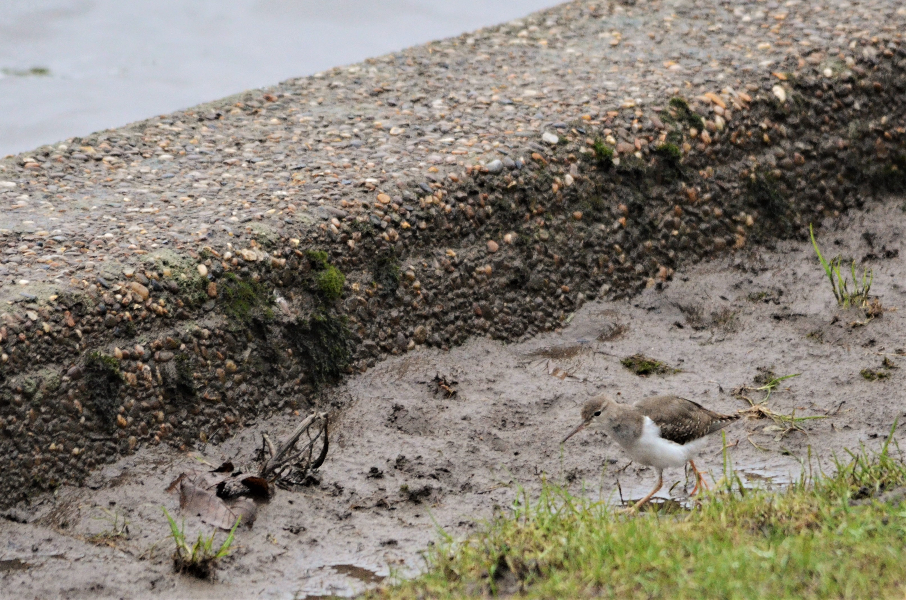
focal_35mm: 750
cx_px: 453
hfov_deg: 2.8
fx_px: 18837
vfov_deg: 1.8
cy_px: 300
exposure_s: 1/800
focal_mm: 500
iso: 2500
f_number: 6.3
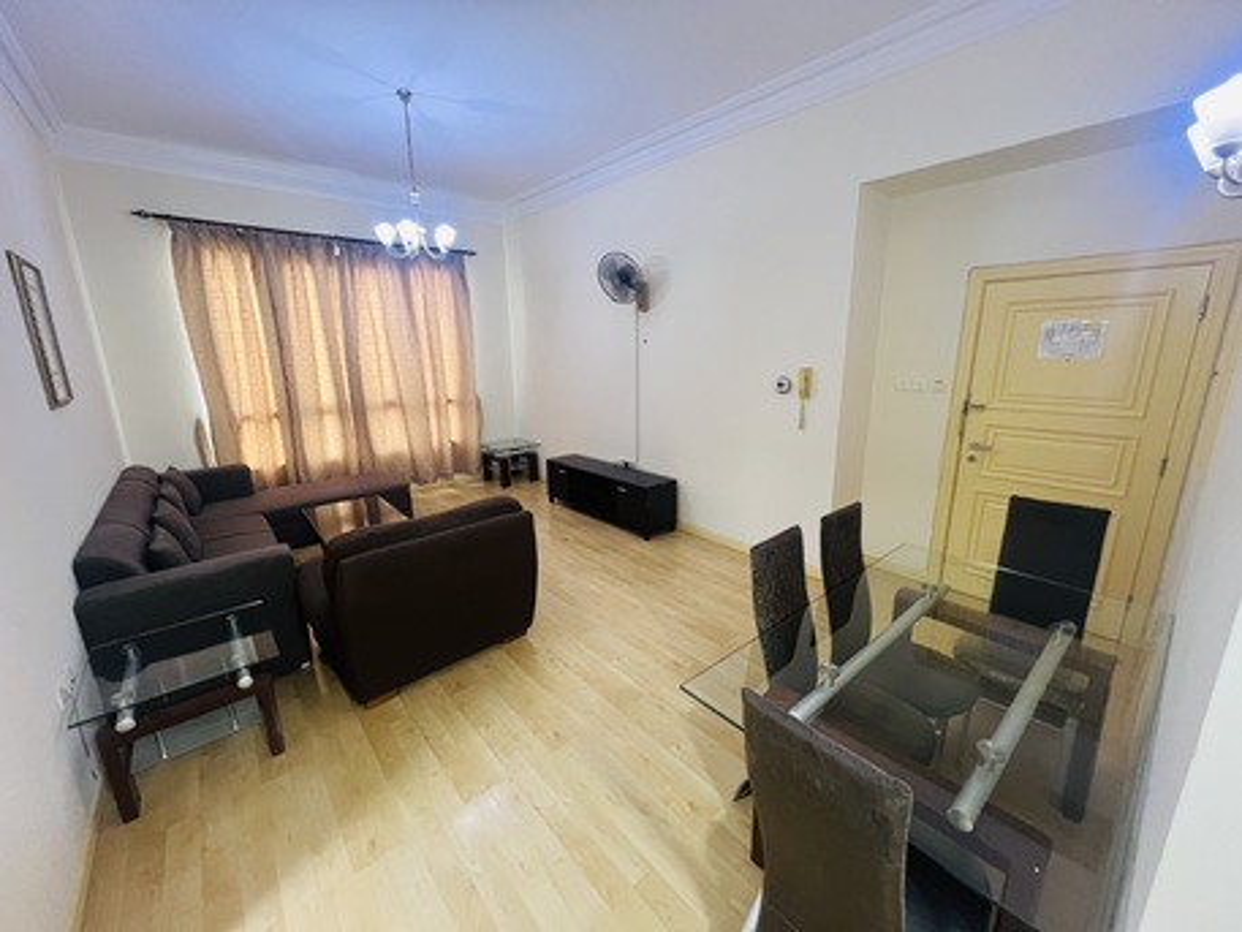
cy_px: 466
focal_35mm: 13
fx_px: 467
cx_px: 621
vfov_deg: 89.9
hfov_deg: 106.2
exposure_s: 1/50
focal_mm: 1.57
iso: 400
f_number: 1.8
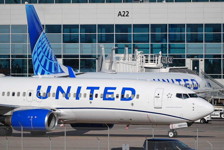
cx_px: 112
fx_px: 3164
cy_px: 75
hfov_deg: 4.1
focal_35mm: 508
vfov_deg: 2.7
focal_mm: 339
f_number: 5.6
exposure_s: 1/2500
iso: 200
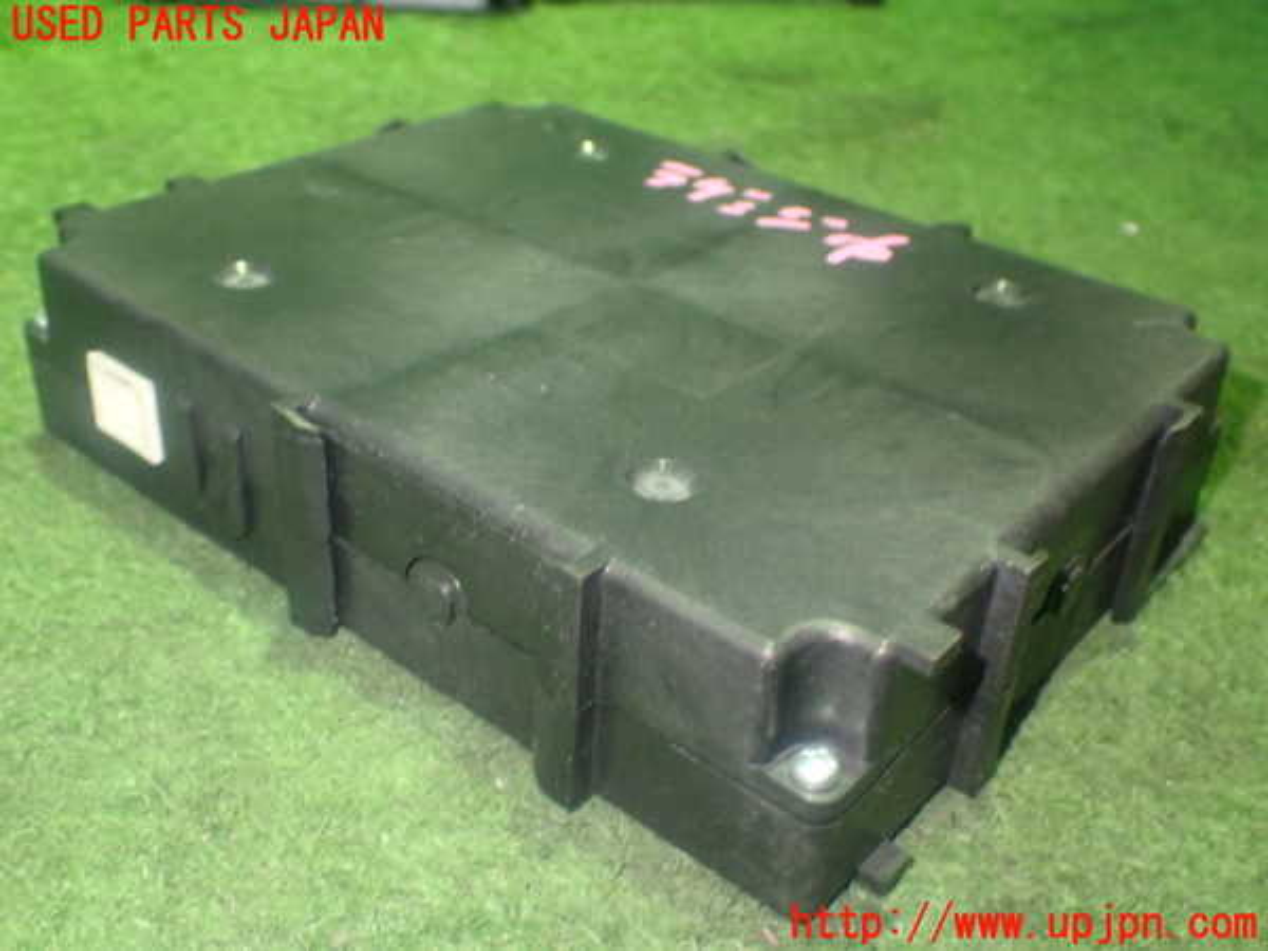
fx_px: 1392
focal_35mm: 38
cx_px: 634
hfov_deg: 49.0
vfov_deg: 37.7
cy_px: 476
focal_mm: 6.83
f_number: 2.7
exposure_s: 1/20
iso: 800
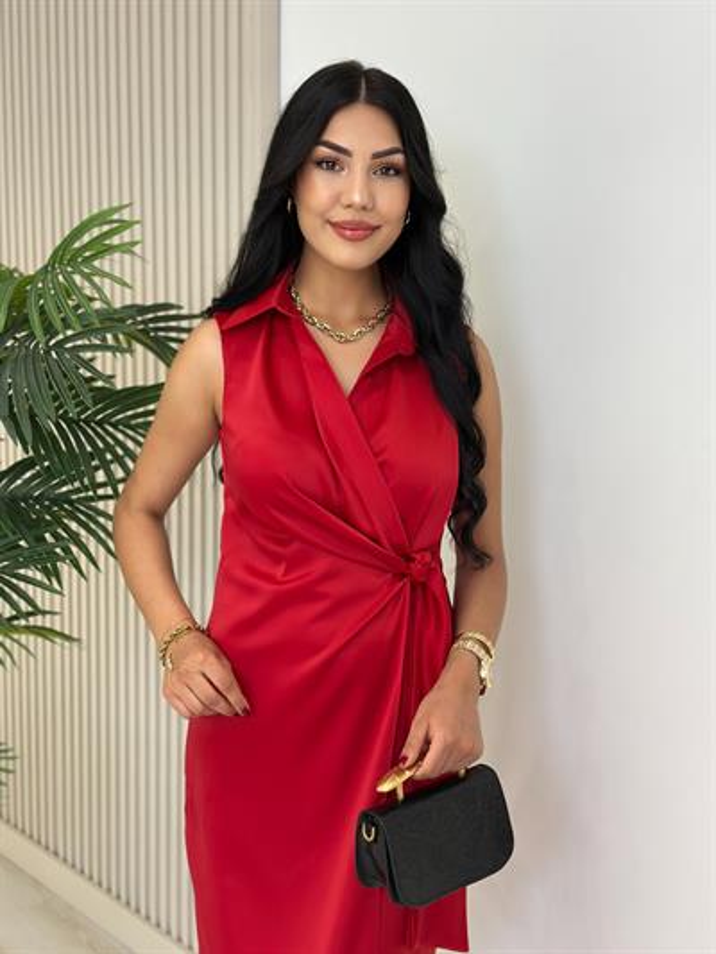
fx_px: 1323
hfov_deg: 30.3
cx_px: 358
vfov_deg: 39.6
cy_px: 477
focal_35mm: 48
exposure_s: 1/141
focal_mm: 6.86
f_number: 1.78
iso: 80
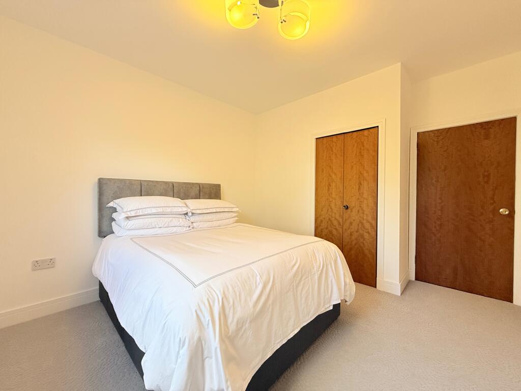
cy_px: 196
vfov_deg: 85.7
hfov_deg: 102.1
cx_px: 260
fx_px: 211
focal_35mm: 14
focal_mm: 2.22
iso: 160
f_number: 2.2
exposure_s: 1/99
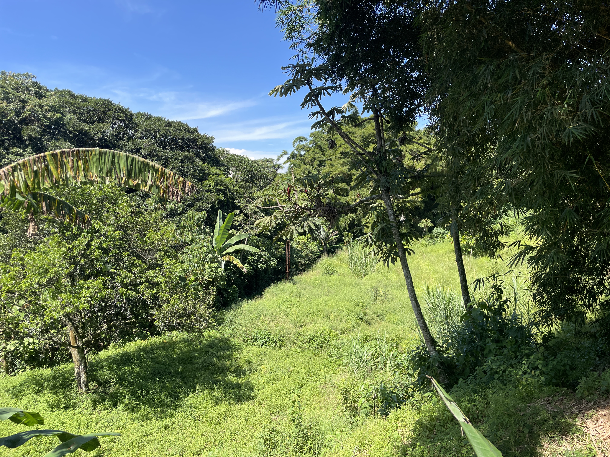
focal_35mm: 26
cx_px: 305
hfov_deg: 67.3
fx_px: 458
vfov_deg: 53.1
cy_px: 228
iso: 50
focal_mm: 4.2
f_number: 1.6
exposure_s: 1/1689
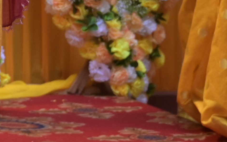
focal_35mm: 222
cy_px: -110
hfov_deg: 8.3
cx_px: -399
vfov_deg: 5.8
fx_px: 1375
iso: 800
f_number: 4
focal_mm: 34.5
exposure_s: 1/160
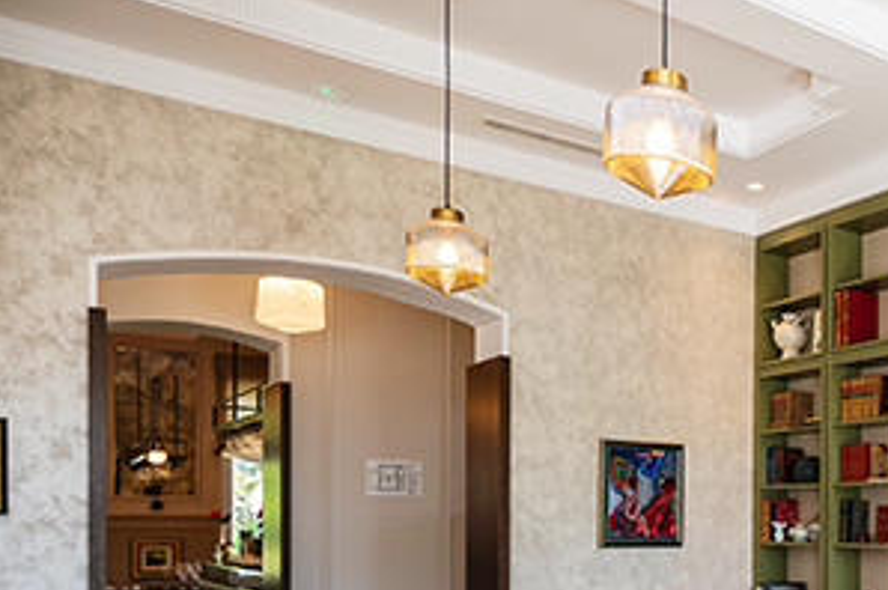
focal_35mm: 40
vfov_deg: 31.2
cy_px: 571
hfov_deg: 41.1
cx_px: 921
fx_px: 986
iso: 400
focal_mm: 17
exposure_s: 1/160
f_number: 2.8
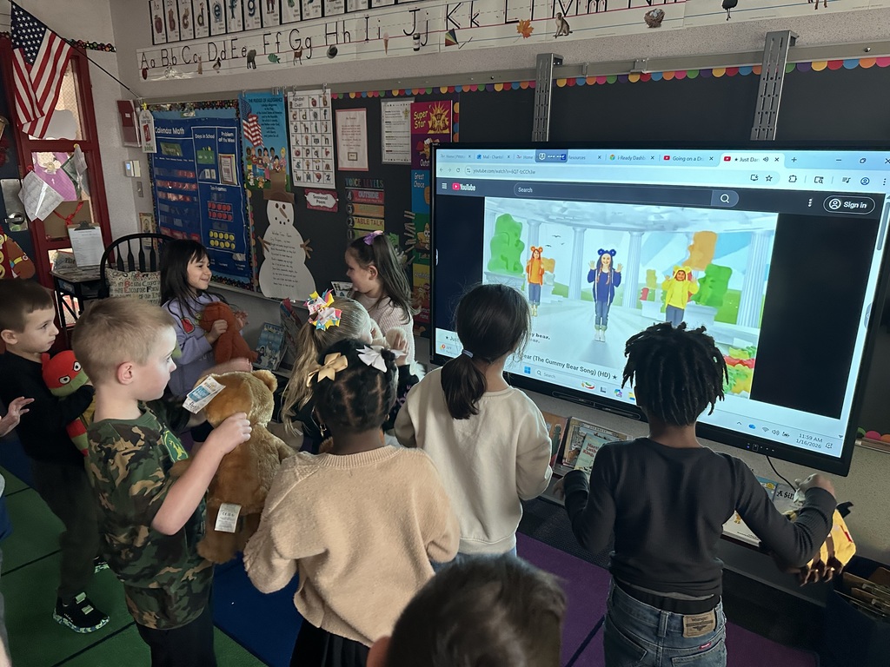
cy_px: 334
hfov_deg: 71.6
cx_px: 445
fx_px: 617
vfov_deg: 56.8
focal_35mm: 24
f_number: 1.78
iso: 500
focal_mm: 6.86
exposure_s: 1/60
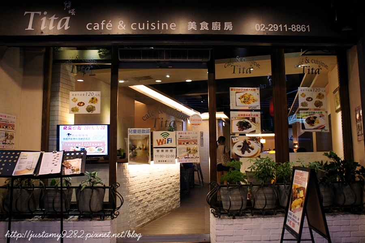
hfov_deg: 62.0
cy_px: 122
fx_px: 304
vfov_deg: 43.6
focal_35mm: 30
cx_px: 182
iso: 1250
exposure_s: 1/30
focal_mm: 20
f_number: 6.3
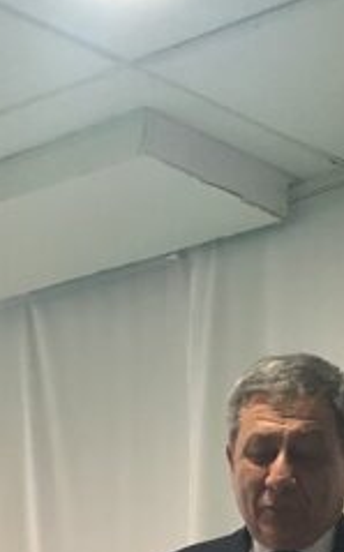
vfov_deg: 13.2
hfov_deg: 8.7
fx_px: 2254
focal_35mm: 150
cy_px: 815
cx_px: 177
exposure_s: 1/17
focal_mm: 3.99
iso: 64
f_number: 1.8
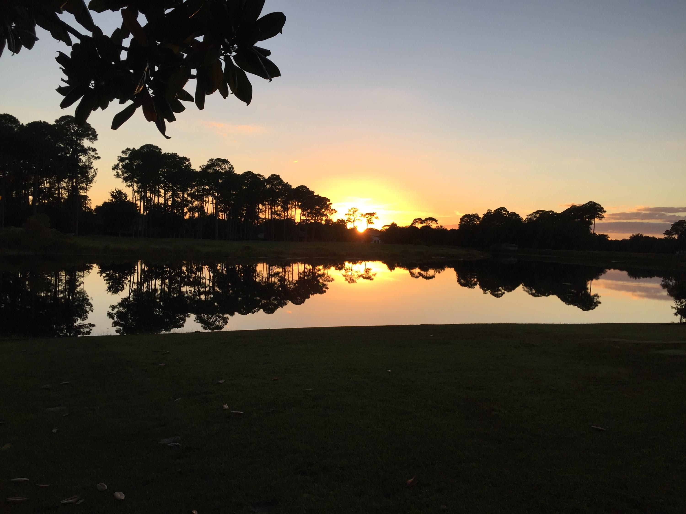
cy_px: 257
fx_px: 575
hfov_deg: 61.7
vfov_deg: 48.2
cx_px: 343
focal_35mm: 29
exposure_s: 1/628
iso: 32
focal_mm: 4.15
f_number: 2.2
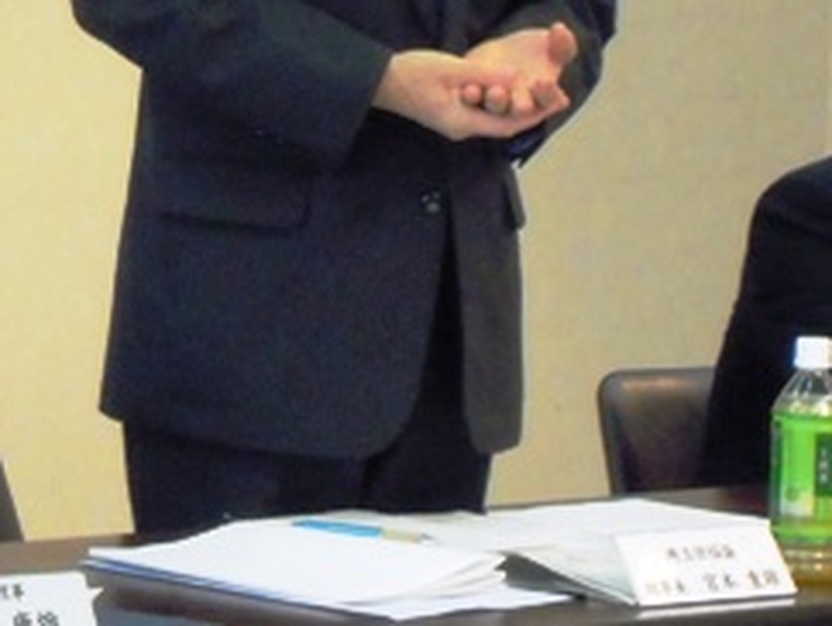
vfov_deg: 4.8
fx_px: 7482
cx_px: 143
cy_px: 69
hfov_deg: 6.4
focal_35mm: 311
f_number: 5.9
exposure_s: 1/30
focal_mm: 20.3
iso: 800
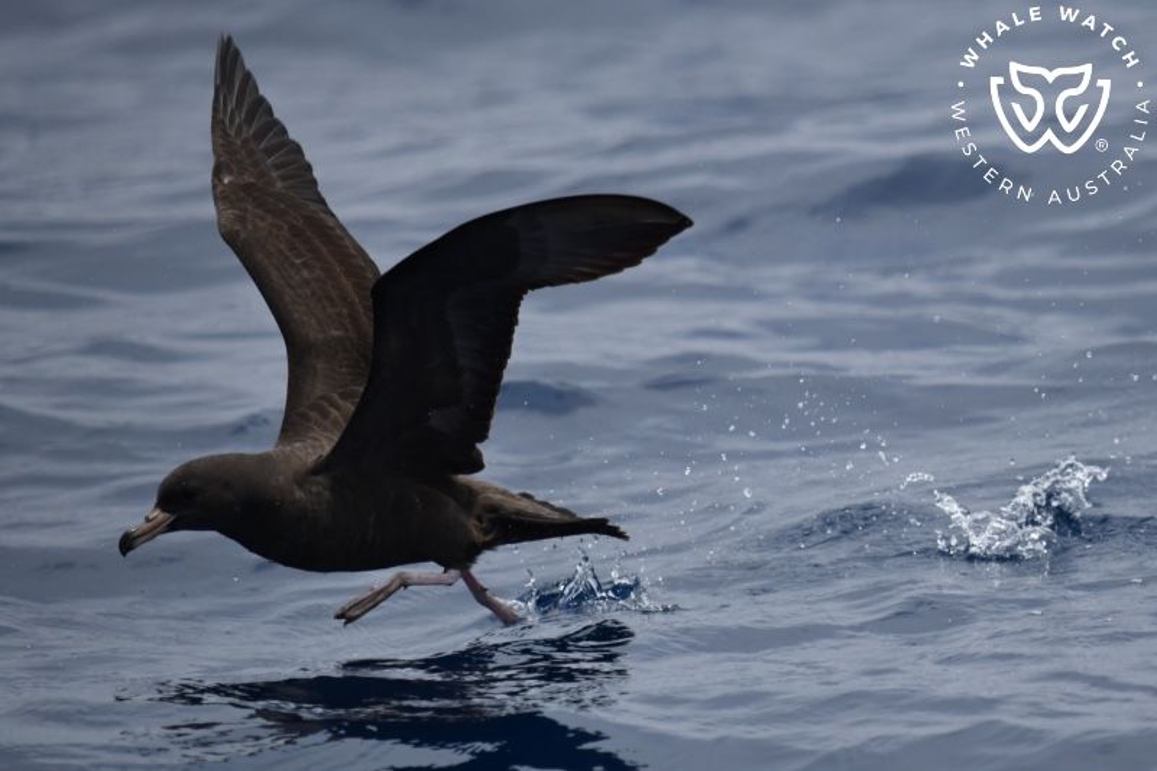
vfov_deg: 2.3
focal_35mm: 600
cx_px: 578
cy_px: 386
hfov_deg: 3.4
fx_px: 19278
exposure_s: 1/8000
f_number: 6.3
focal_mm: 600
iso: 900
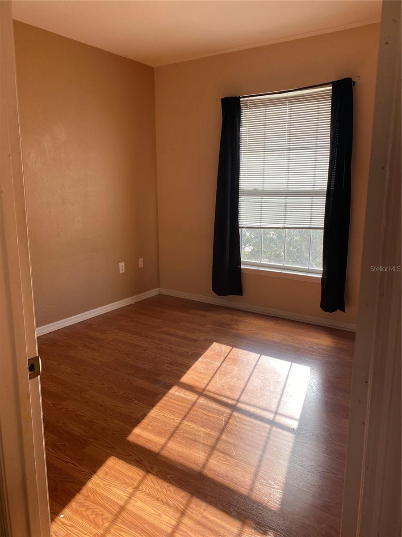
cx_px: 201
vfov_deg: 67.3
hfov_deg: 53.1
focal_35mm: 26
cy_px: 268
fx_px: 403
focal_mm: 4.25
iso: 32
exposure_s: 1/193
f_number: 1.8
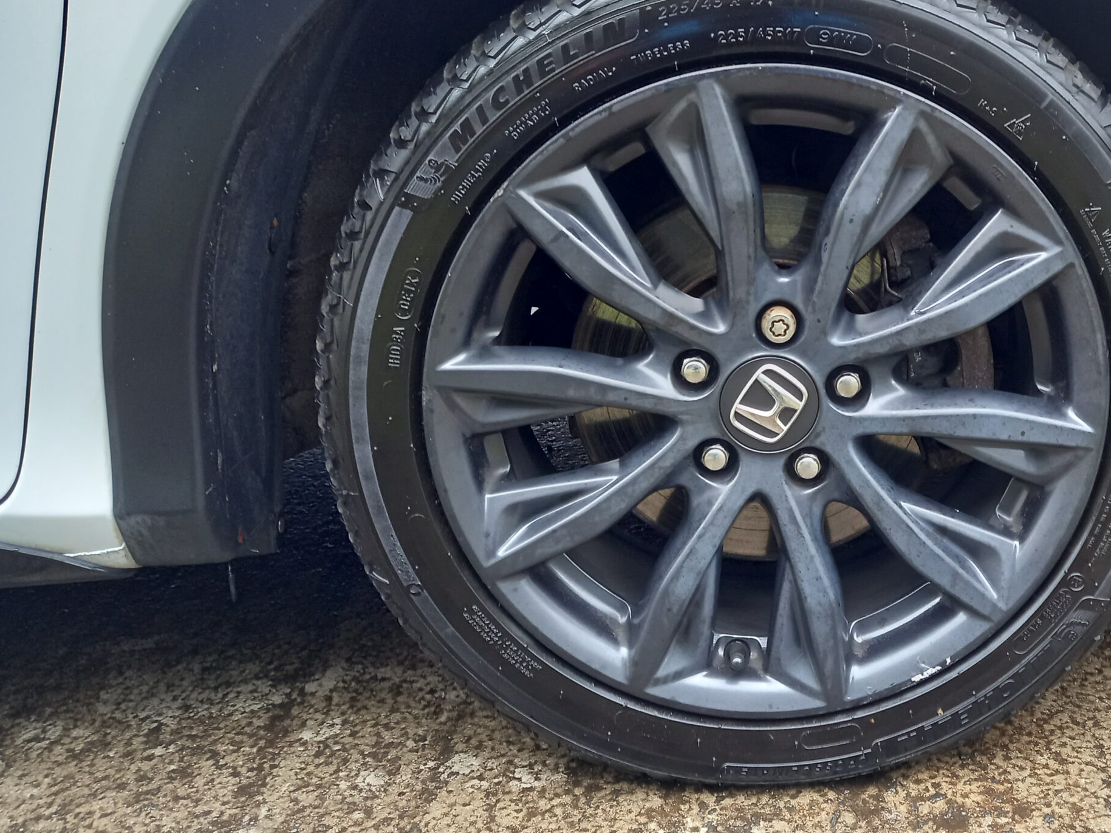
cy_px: 295
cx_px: 770
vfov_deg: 40.3
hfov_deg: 51.3
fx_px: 1123
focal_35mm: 35
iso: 160
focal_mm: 4.6
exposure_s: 1/30
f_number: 2
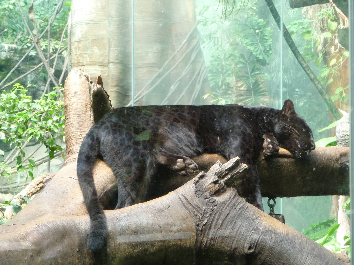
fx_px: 1145
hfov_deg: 17.6
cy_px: 132
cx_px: 177
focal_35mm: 112
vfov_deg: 13.2
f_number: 4.7
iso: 400
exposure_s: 1/50
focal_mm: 19.1
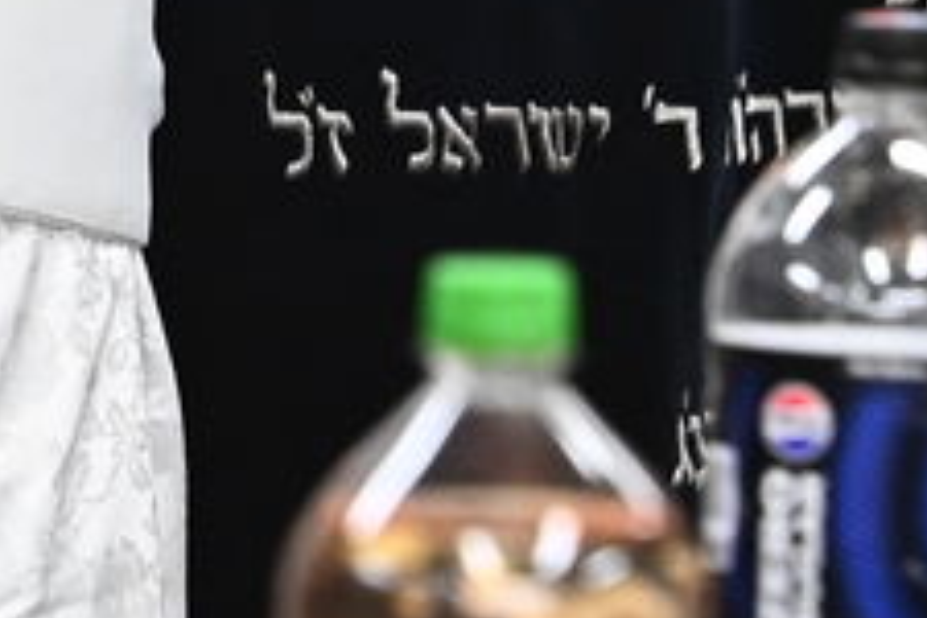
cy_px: -1005
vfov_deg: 1.7
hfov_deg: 2.5
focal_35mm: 808
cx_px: -297
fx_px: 20804
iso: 3200
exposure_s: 1/200
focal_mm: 130
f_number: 6.3
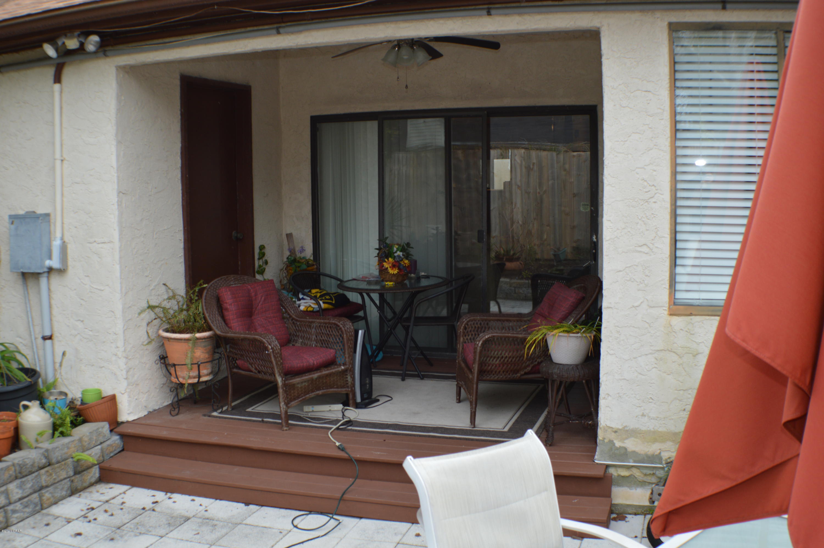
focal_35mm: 52
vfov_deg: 25.7
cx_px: 412
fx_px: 1200
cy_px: 274
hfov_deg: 37.9
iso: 180
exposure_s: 1/125
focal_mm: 35
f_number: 5.6
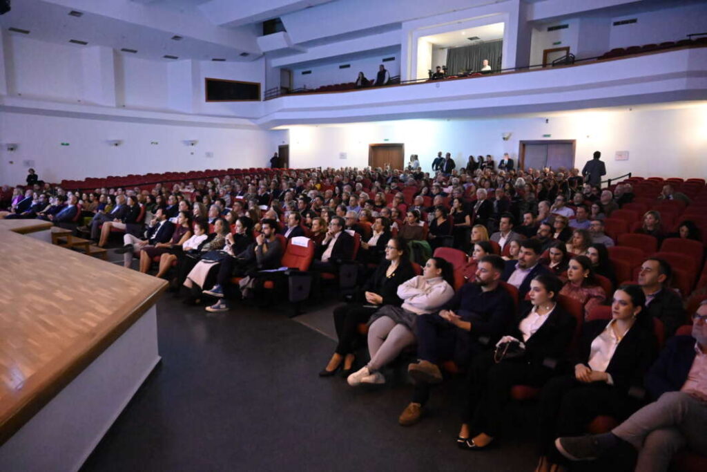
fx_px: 471
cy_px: 236
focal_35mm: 24
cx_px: 354
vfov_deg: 53.1
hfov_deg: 73.7
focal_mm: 24
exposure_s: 1/80
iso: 25600
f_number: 4
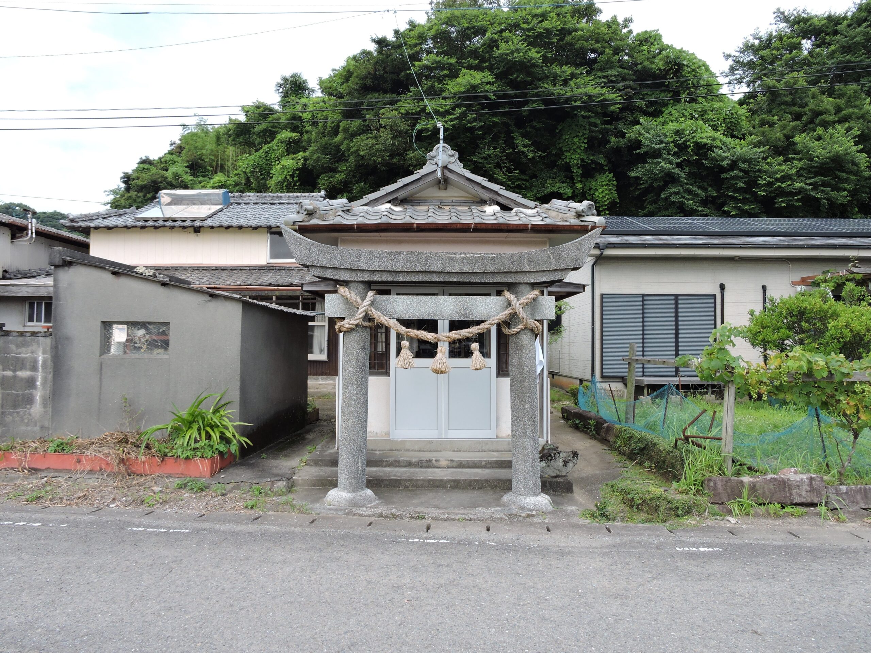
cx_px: 436
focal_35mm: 24
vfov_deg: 56.8
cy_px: 326
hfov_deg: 71.6
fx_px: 604
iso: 100
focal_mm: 4.3
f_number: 3.3
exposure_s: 1/400
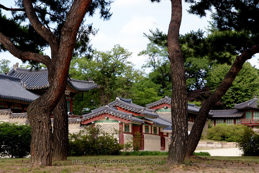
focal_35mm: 75
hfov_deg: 27.0
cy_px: 86
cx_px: 130
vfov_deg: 18.2
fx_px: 540
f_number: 5
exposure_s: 1/125
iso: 125
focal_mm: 50
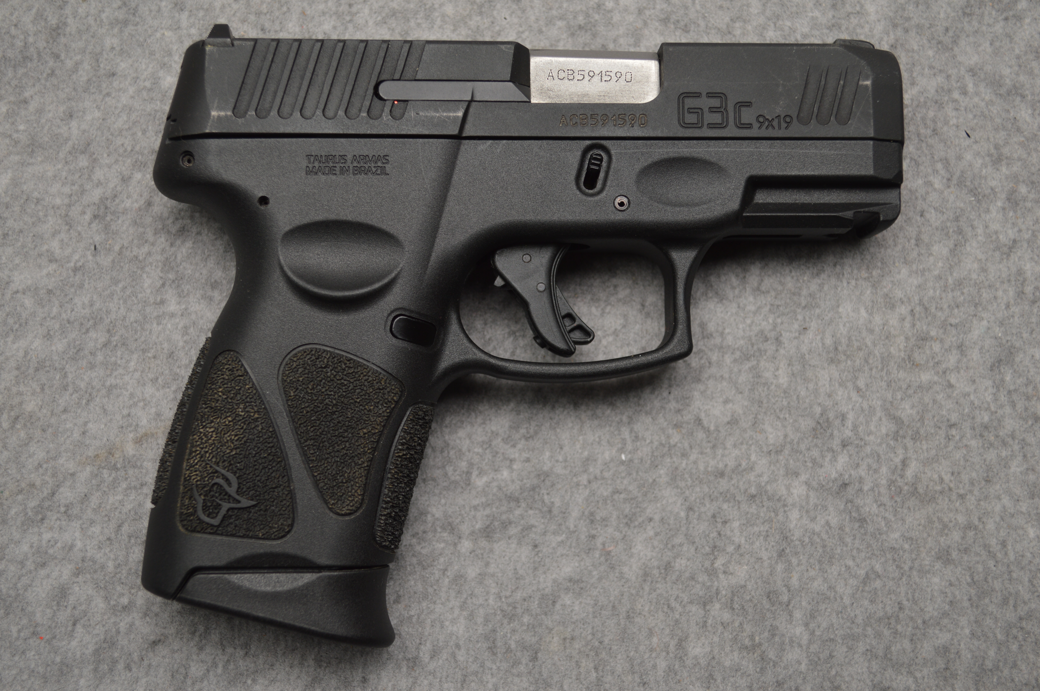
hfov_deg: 41.1
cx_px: 520
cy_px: 346
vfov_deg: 28.0
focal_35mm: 48
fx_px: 1385
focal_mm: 32
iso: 100
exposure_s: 1/160
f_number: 4.8
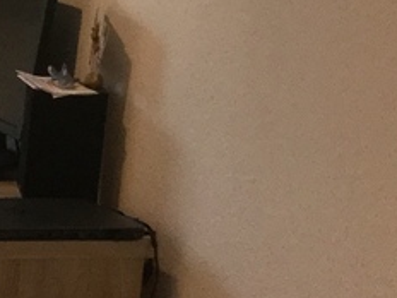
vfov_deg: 10.8
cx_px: -347
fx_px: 1571
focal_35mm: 137
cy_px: 233
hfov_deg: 12.9
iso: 40
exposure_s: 1/33
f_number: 2.4
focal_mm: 3.3
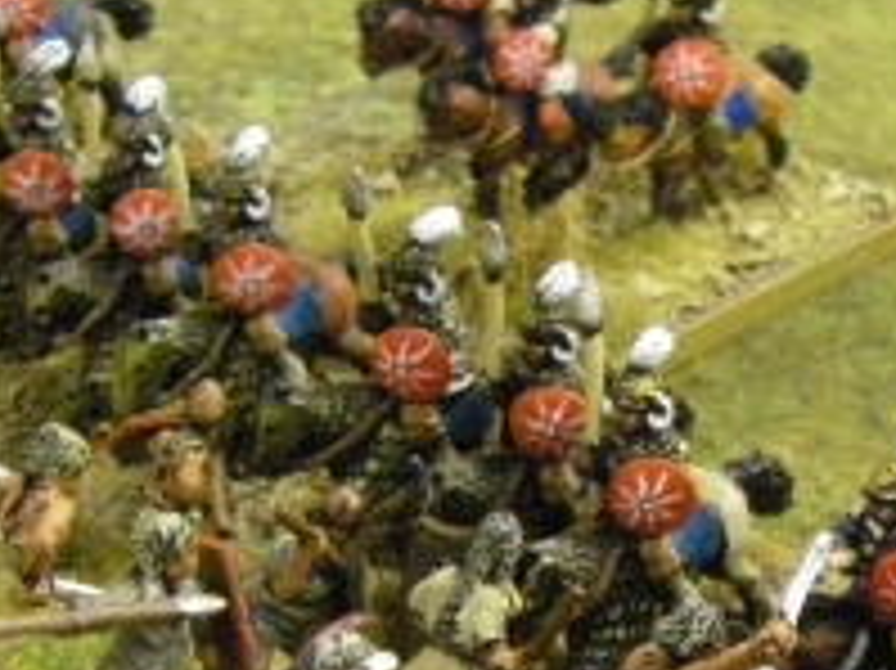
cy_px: 522
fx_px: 3829
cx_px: 826
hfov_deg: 13.2
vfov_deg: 10.0
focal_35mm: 148
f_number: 3.5
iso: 800
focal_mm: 6.3
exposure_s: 1/30
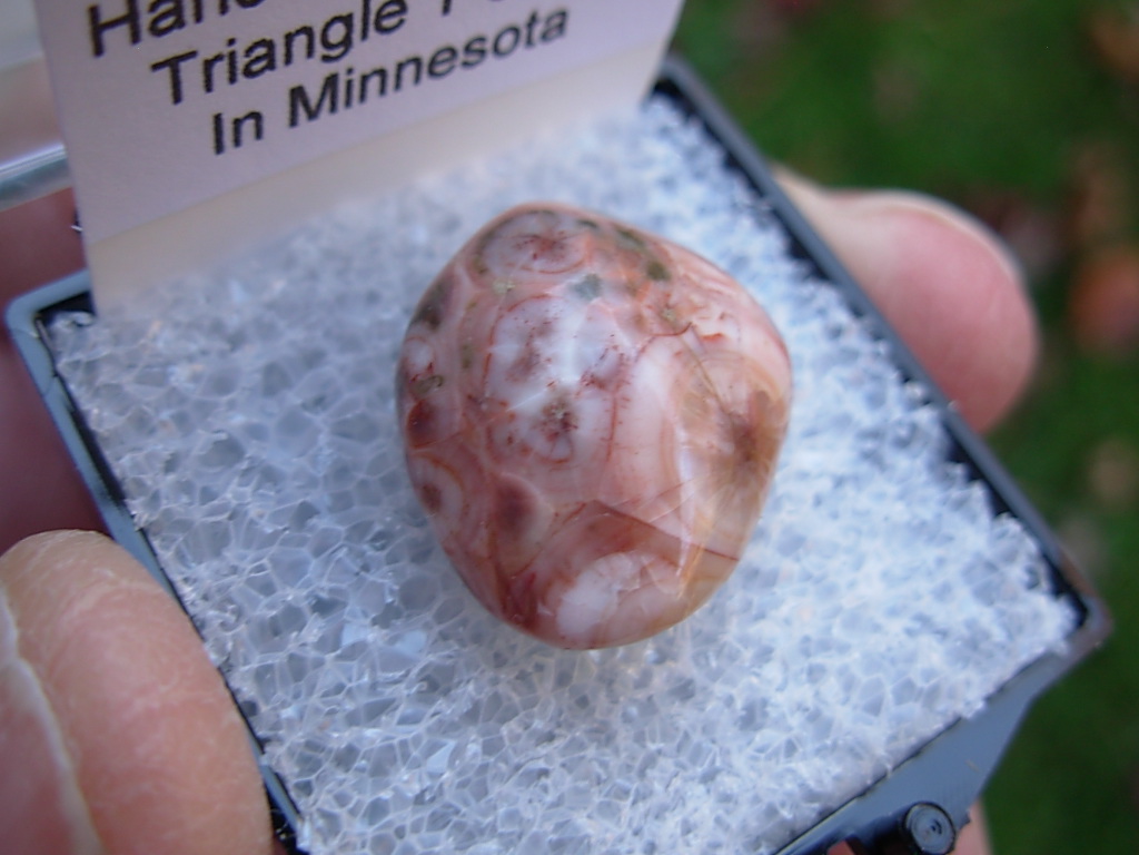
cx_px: 570
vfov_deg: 37.7
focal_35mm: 38
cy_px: 428
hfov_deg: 49.0
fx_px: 1250
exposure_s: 1/65.9
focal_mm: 6.3
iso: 50
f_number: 2.9
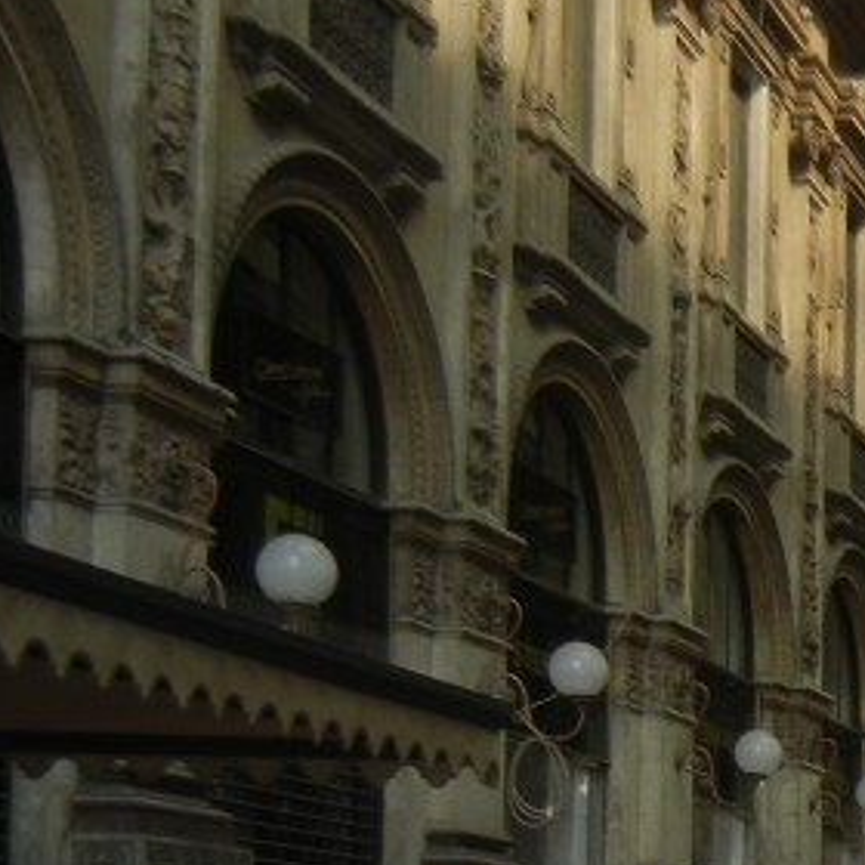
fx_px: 2742
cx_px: 1498
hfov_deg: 15.6
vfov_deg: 17.4
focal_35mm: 97
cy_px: 905
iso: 160
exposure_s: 1/372
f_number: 3.5
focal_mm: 5.4
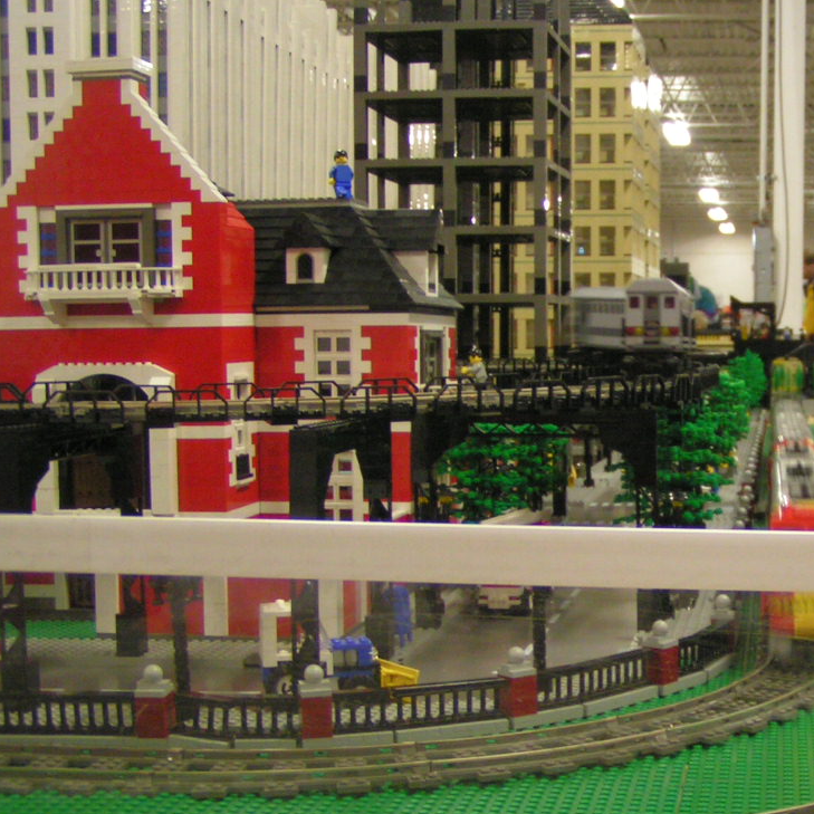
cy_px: 428
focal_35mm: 59
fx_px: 1570
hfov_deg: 28.3
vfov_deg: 29.1
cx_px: 676
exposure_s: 1/15
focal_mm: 5.8
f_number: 2.8
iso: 200
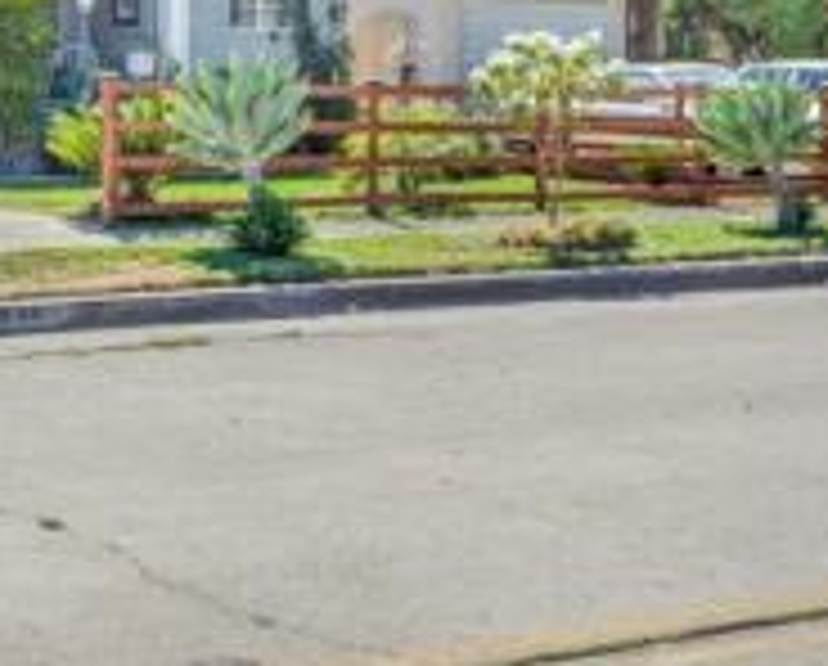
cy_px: 86
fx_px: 1965
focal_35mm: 80
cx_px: -38
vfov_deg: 19.0
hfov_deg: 22.7
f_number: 4
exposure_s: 1/1250
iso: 100
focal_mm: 35
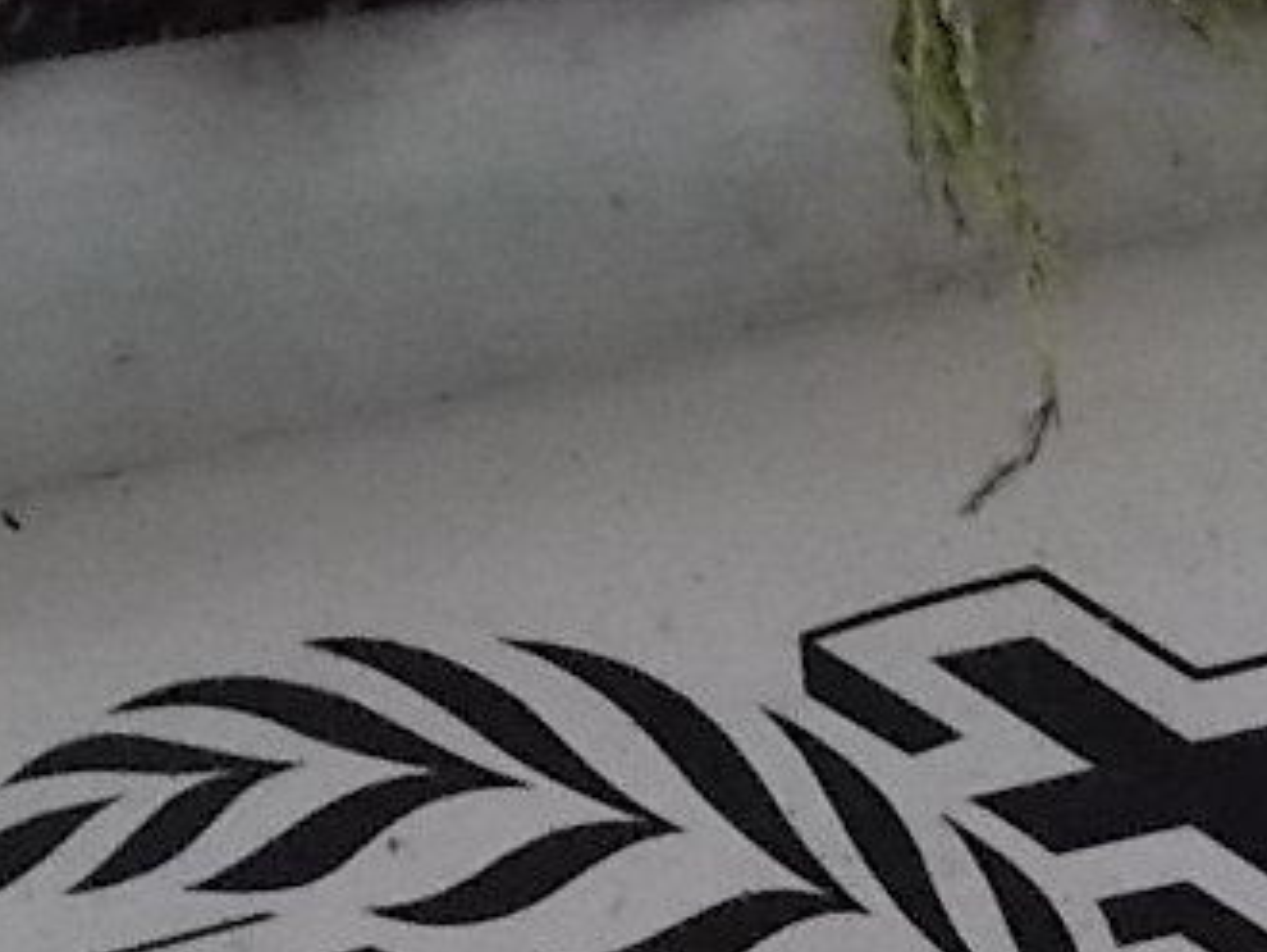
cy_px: 1973
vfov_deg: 10.7
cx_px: 994
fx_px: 4615
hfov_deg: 15.5
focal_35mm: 126
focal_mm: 4.6
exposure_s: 1/400
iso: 400
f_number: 3.2
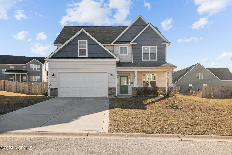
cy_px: 78
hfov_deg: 61.9
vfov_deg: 43.6
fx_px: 193
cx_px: 116
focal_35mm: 30
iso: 320
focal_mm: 30
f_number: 8
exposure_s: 1/250
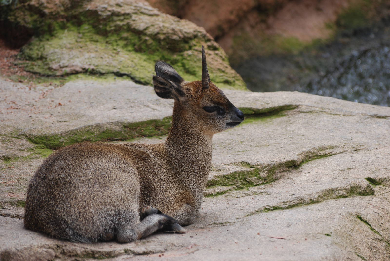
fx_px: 3579
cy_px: 130
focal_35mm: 330
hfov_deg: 6.2
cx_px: 195
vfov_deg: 4.2
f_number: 5.3
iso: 320
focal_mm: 220
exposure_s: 1/500
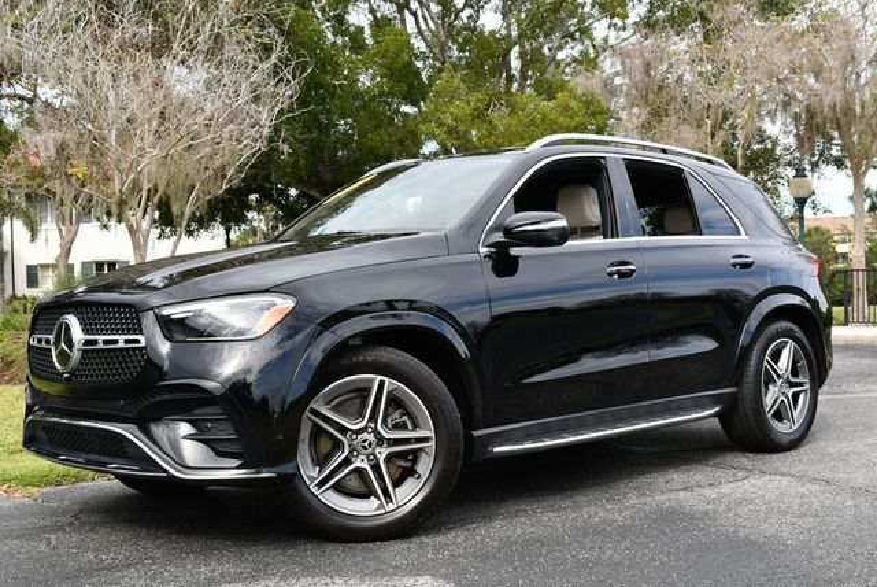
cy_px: 294
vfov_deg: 29.3
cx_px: 438
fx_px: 1122
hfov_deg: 42.7
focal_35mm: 46
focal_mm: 23
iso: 200
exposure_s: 1/250
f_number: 7.1
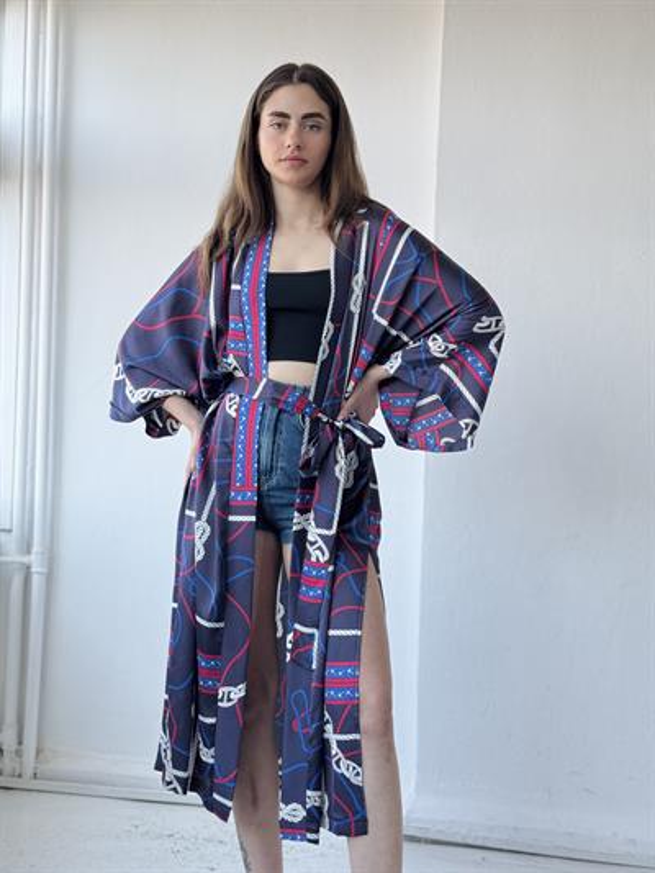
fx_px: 1211
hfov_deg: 30.3
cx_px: 328
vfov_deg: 39.6
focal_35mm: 48
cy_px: 436
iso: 50
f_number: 1.78
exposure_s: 1/179
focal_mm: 6.76
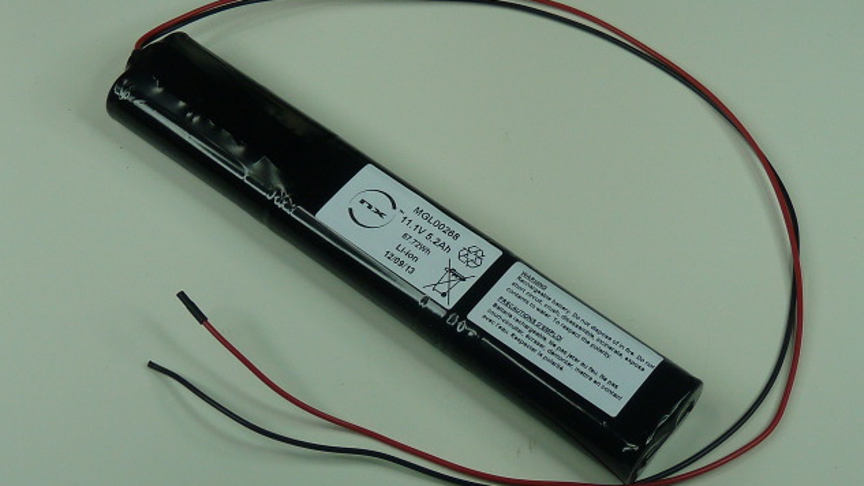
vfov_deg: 18.5
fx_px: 1489
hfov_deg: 32.4
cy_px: 247
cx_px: 431
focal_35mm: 65
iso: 100
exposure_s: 1/100
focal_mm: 6
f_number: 3.2
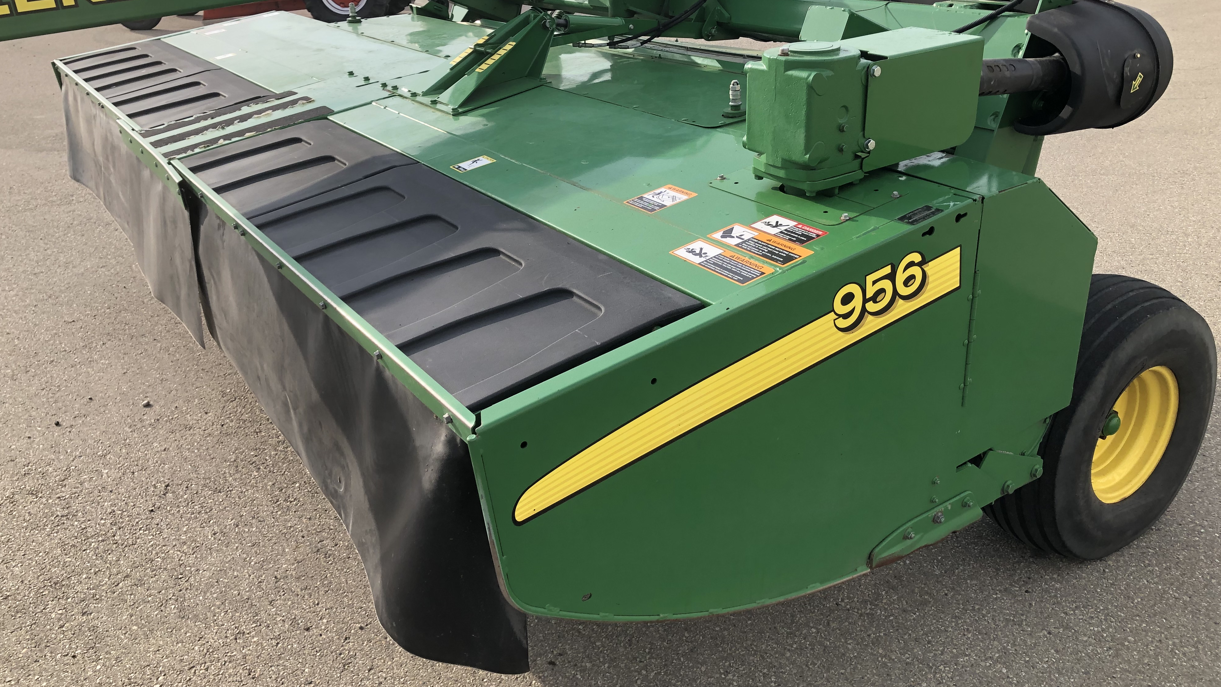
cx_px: 602
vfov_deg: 37.6
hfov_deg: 62.6
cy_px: 275
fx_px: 1004
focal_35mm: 31
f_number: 1.8
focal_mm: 3.99
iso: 20
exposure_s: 1/800
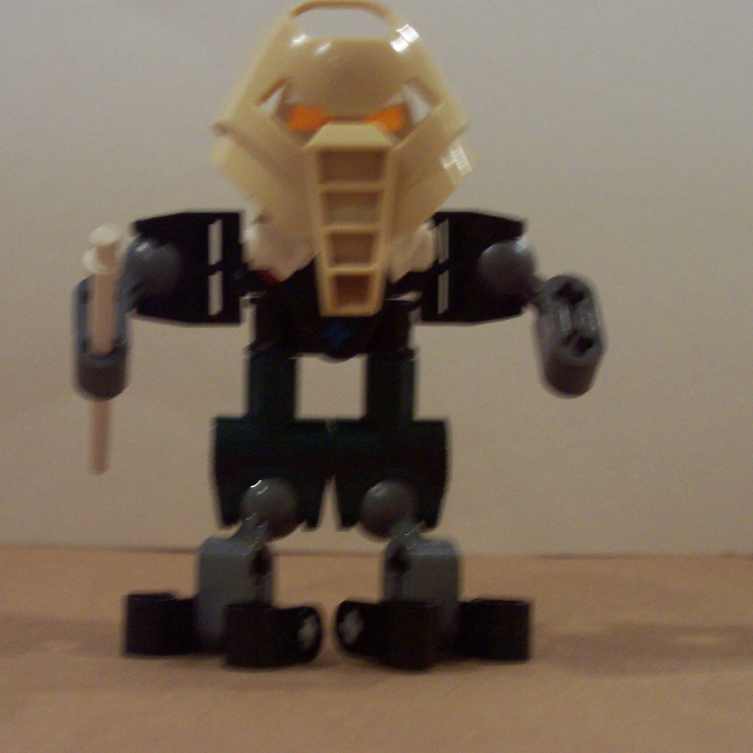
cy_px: 349
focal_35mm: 61
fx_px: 1501
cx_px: 310
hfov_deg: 28.1
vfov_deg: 28.1
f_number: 3
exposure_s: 1/15
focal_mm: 7
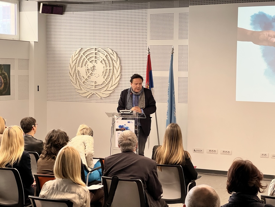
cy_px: 104
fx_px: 612
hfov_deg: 25.3
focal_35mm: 77
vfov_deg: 19.1
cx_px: 138
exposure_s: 1/100
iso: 320
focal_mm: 9
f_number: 2.8
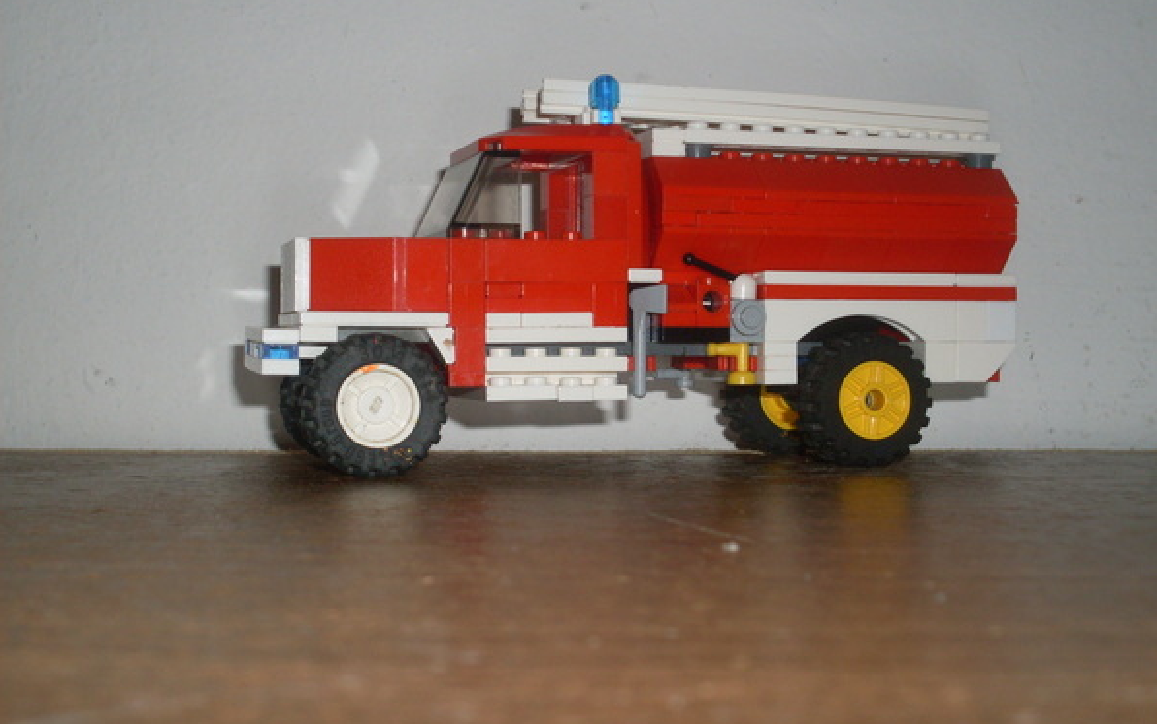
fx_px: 2019
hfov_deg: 32.0
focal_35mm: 64
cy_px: 378
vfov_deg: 20.3
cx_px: 578
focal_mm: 9.9
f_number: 3.4
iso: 100
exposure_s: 1/45
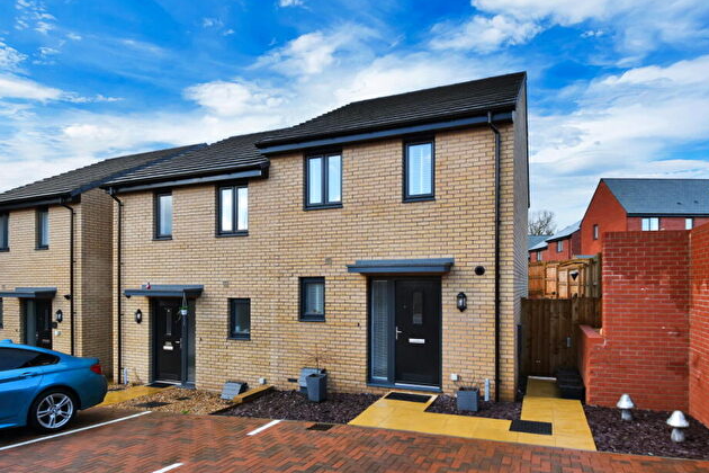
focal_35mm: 20
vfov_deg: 61.9
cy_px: 233
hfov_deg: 83.9
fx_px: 394
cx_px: 376
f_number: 5.6
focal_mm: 12
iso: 280
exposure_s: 1/250
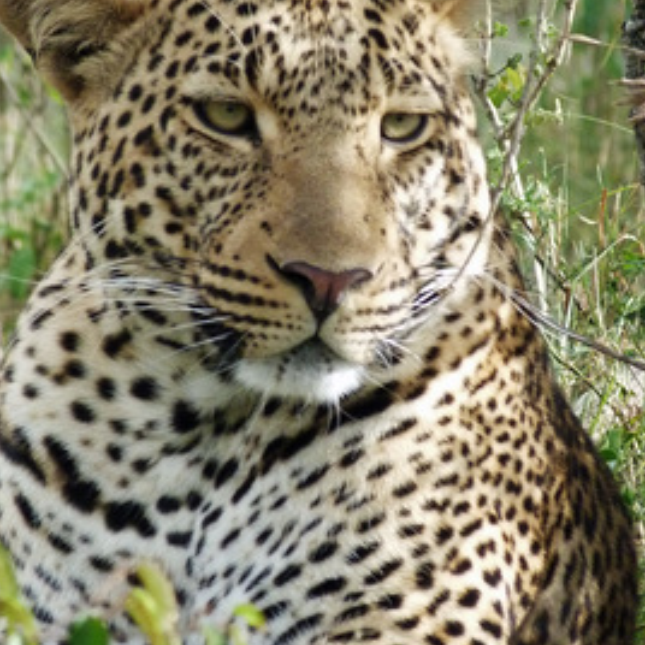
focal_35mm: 1223
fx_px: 25782
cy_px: 298
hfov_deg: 1.4
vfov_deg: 1.4
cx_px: 322
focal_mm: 108
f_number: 5.2
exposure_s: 1/250
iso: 400
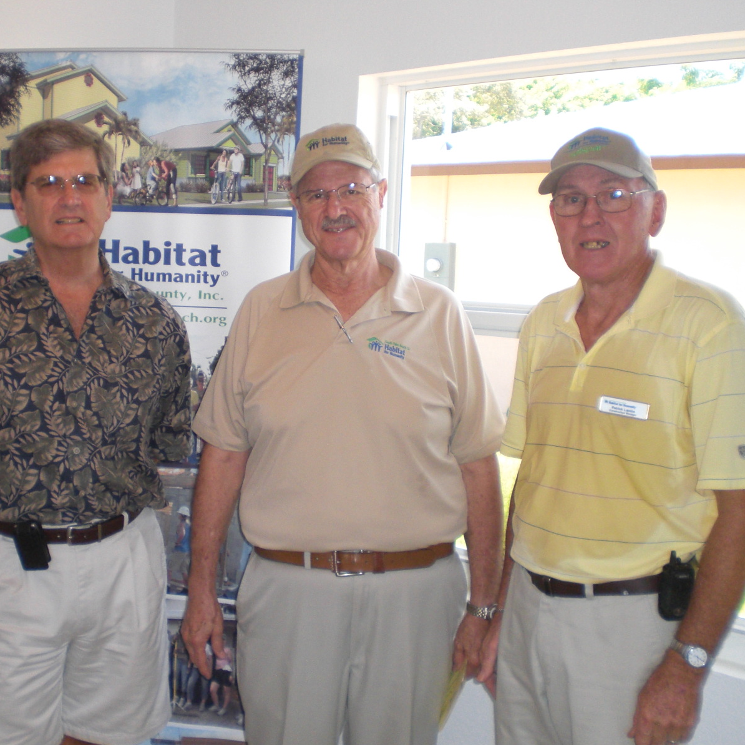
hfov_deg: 37.4
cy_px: 372
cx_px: 307
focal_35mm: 45
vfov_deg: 37.6
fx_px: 1096
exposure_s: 1/100
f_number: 3.1
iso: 200
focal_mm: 6.3
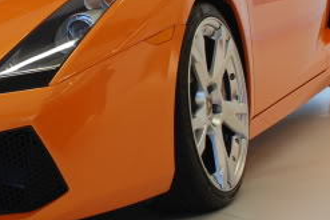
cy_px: 77
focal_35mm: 151
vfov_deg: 9.1
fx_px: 1381
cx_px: 30
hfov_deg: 13.5
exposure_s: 1/60
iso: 200
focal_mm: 31
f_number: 4.2
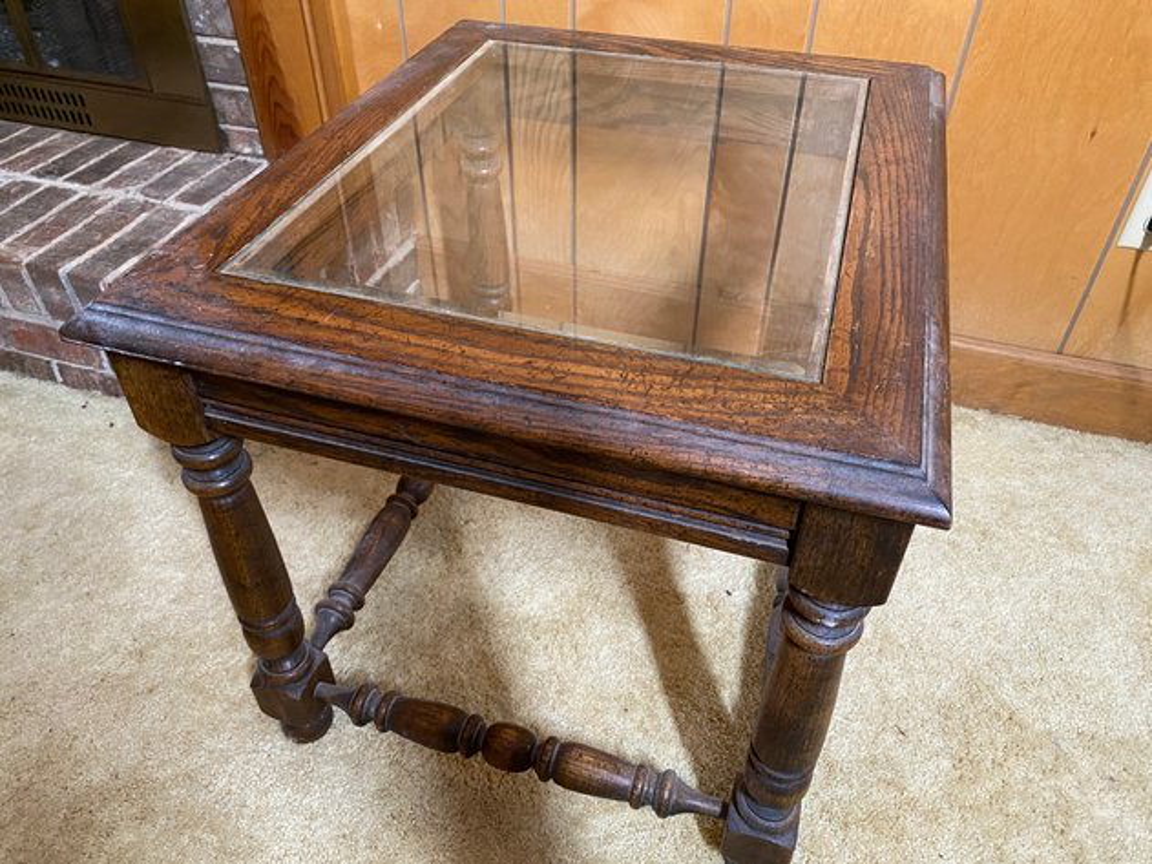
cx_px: 576
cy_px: 432
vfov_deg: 53.0
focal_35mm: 26
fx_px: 865
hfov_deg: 67.3
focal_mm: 4.25
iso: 400
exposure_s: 1/60
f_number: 1.8
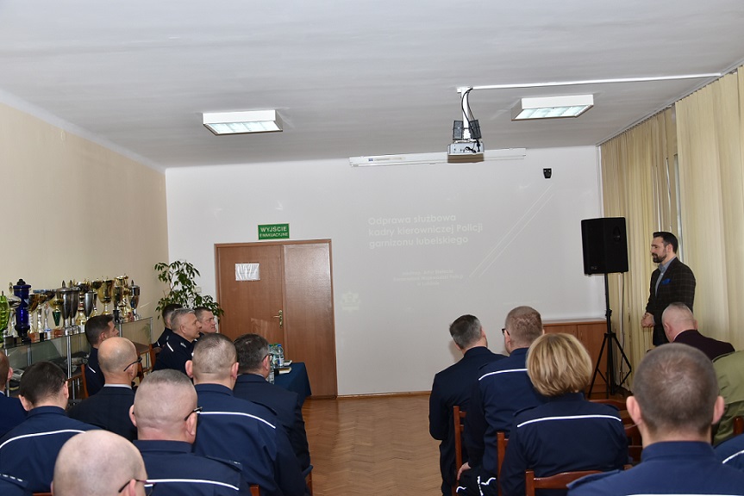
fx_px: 930
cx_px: 372
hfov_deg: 43.6
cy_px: 248
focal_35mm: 45
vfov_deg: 29.9
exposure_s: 1/250
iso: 400
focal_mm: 30
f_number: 5.6
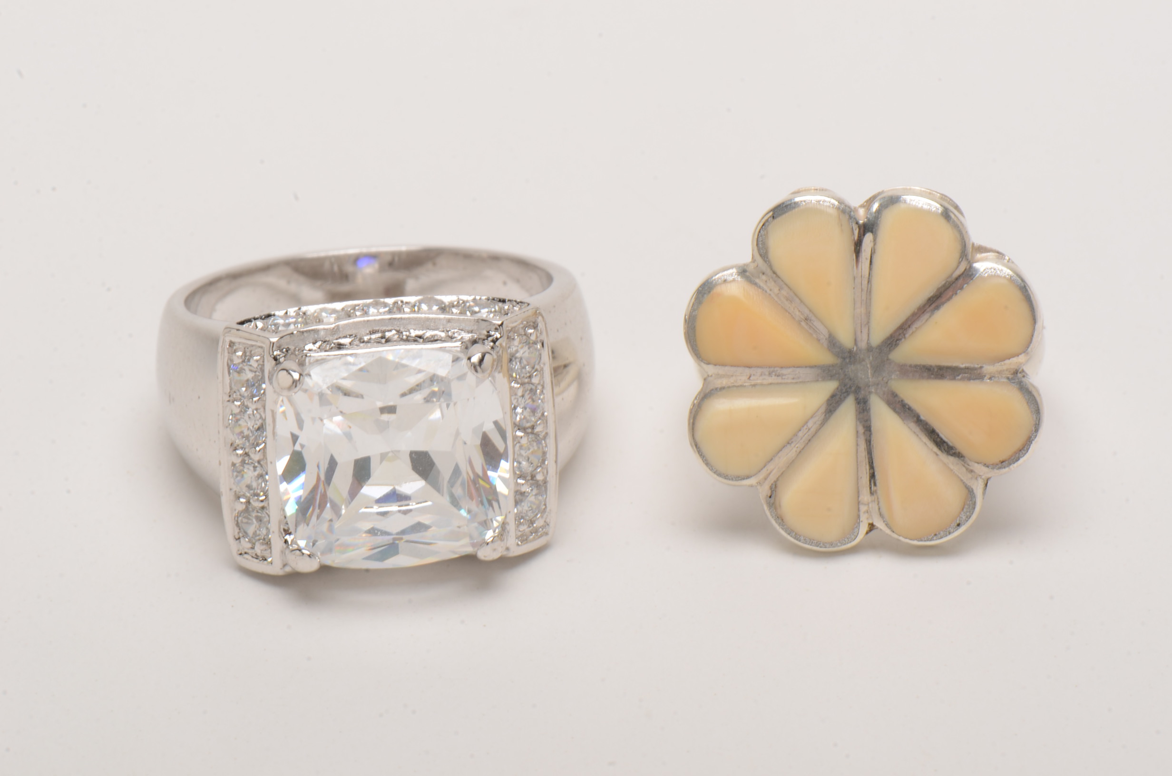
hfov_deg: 16.1
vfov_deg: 10.7
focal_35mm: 128
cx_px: 586
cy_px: 388
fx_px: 4142
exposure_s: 1/160
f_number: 25
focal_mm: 85
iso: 100
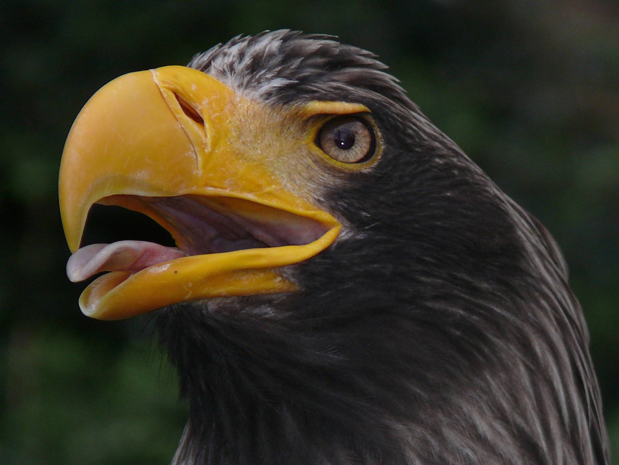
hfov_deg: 5.8
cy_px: 232
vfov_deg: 4.4
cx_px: 310
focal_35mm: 339
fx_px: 6062
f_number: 3.6
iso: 100
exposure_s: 1/250
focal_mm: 71.8
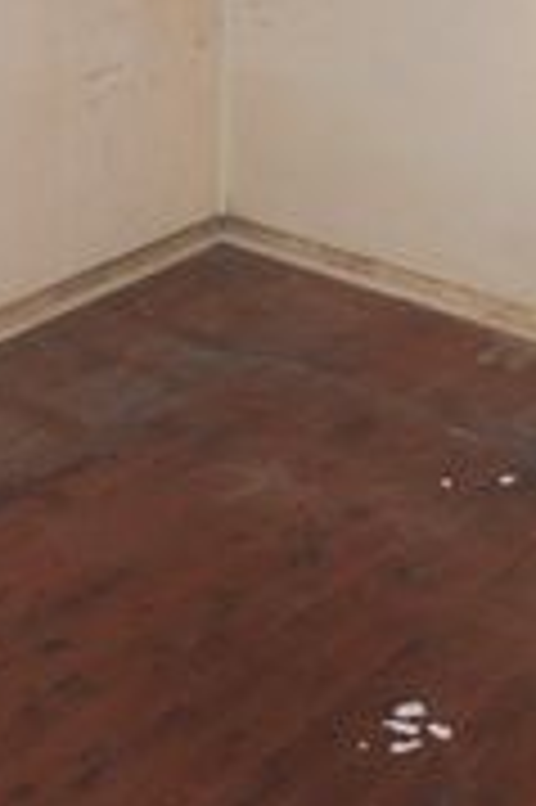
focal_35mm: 71
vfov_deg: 27.7
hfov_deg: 19.1
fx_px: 1589
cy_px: 119
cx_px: 239
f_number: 3.5
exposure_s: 1/60
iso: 200
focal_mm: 18
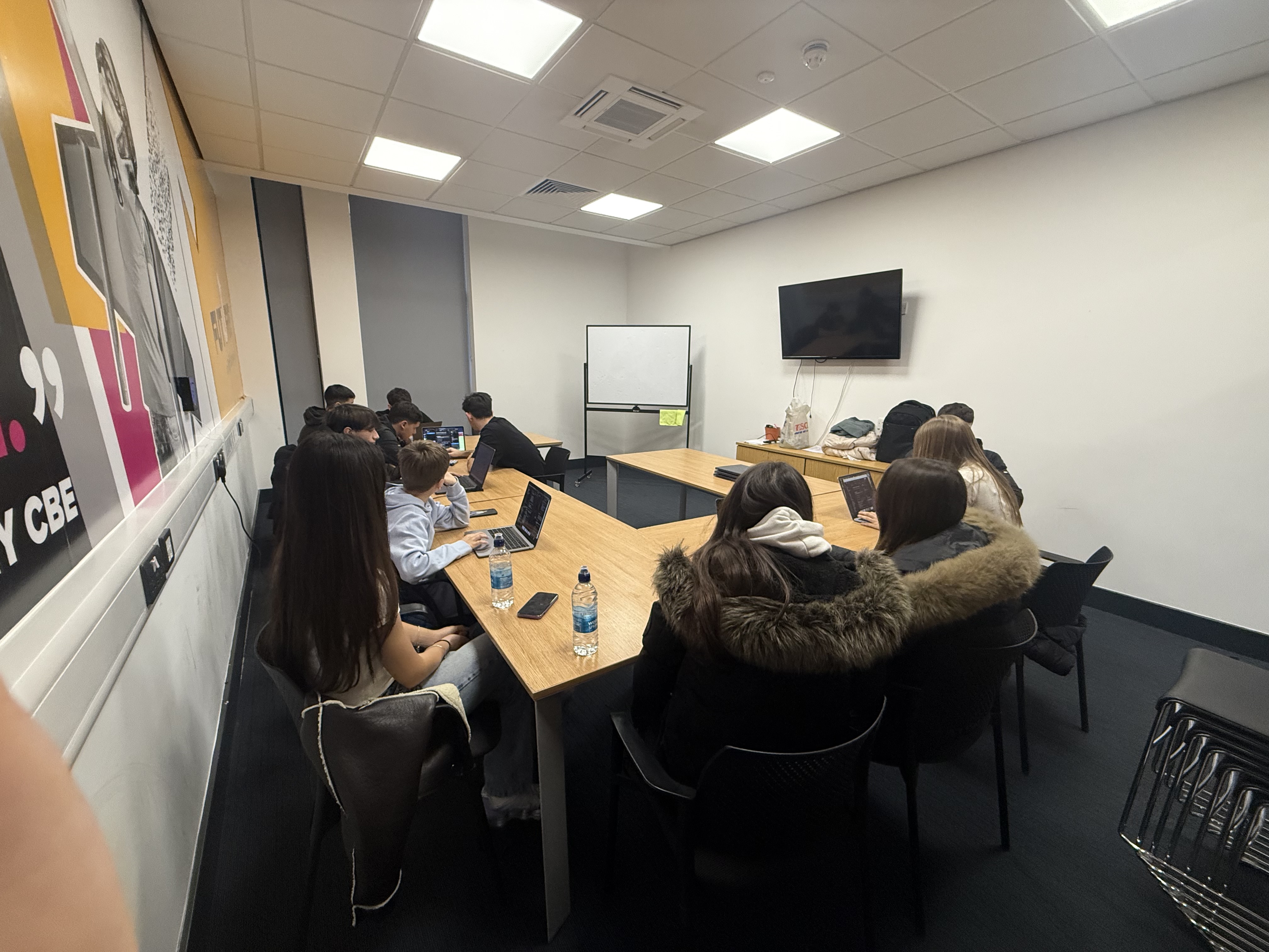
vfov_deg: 85.7
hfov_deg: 102.1
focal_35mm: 14
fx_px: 513
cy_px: 476
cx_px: 634
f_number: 2.2
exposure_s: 1/100
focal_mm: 2.22
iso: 320
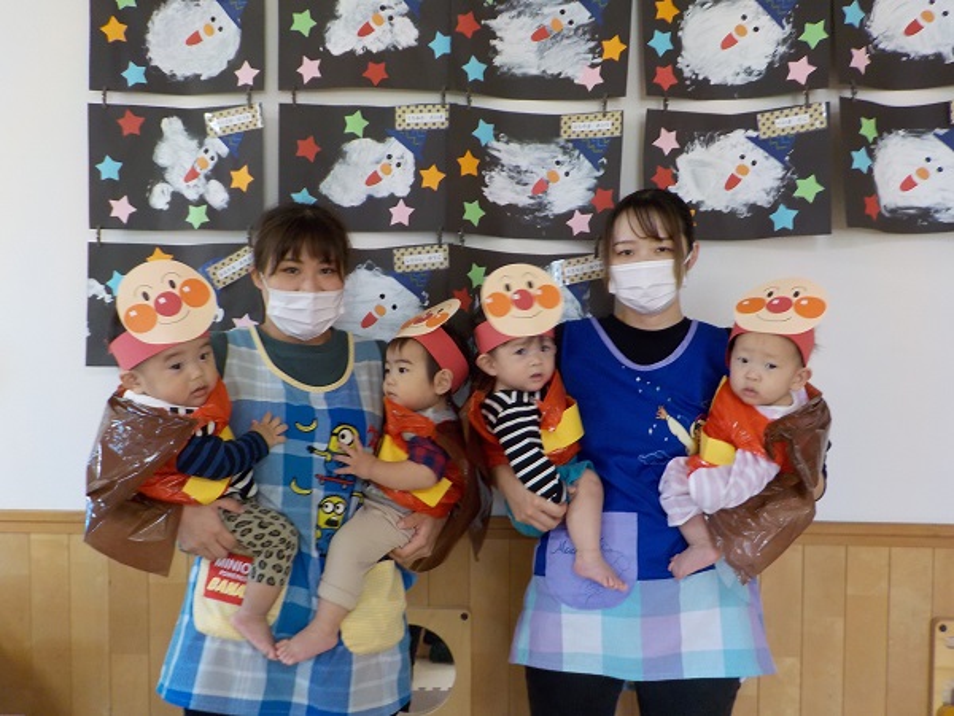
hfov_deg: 60.0
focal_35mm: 30
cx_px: 477
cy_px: 358
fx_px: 827
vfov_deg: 46.8
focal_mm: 4.1
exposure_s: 1/30
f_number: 3.3
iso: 220
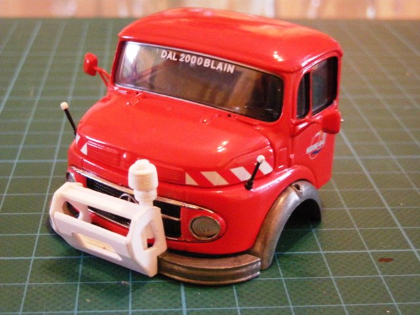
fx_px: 922
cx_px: 210
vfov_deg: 19.4
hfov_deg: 25.7
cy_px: 158
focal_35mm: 76
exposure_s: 1/8
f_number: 3.9
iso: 641
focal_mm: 12.3
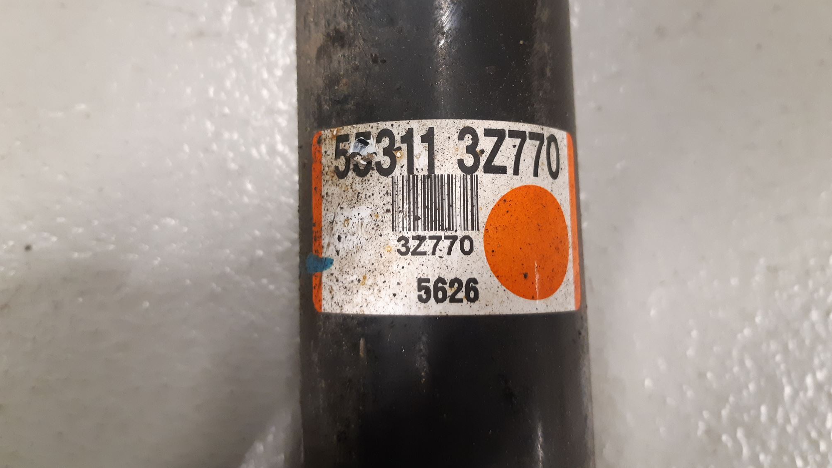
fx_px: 640
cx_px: 418
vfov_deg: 40.0
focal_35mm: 29
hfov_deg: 66.1
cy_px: 186
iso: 250
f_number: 1.7
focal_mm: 3.93
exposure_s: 1/50
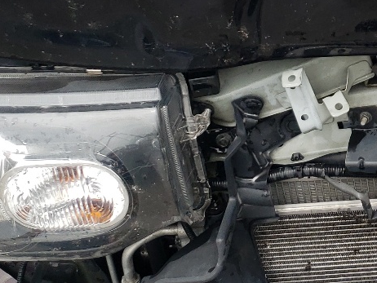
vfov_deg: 16.2
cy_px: 16
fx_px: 981
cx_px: 442
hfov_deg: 20.5
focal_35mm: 90
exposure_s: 1/2000
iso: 50
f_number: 1.5
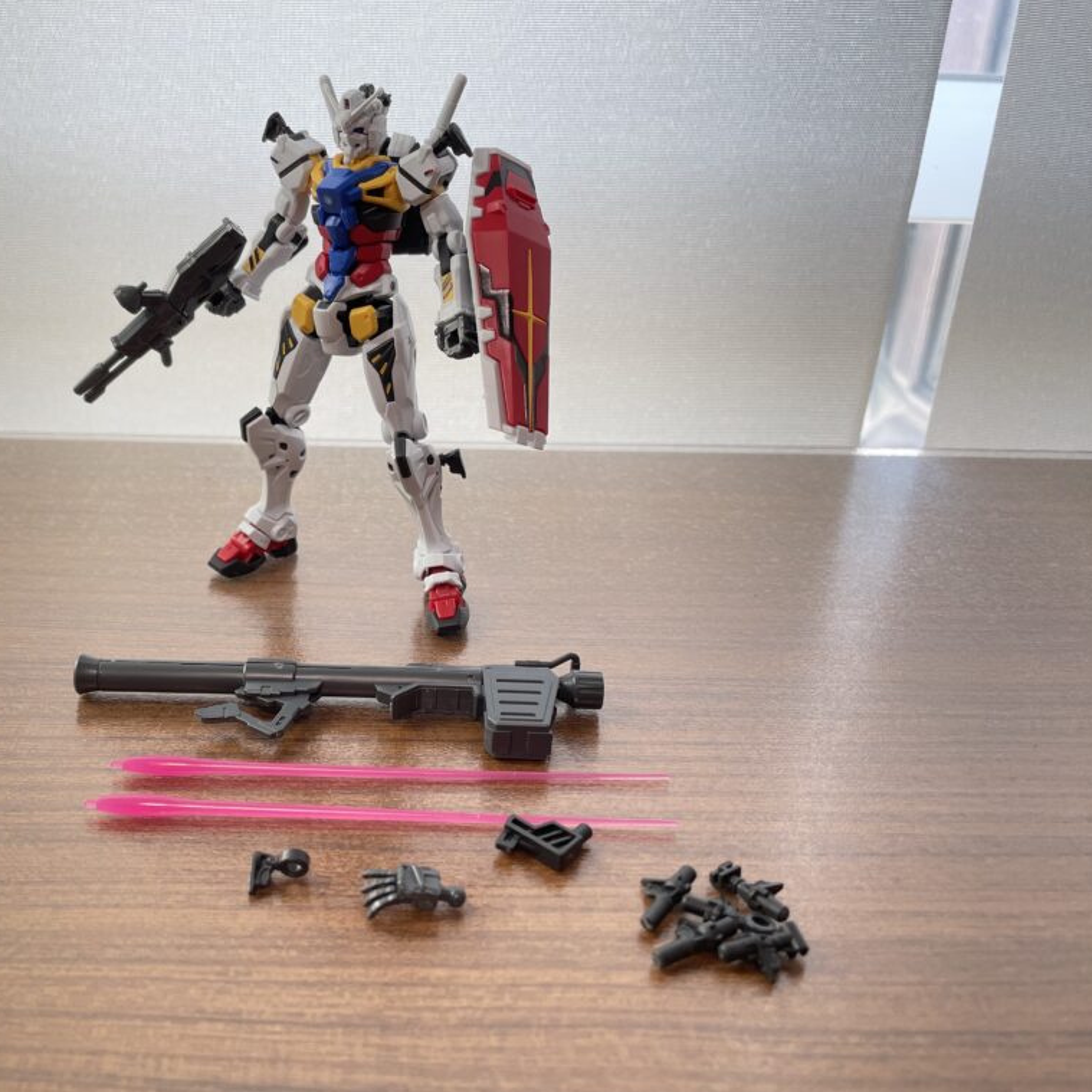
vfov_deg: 52.5
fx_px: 1106
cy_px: 547
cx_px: 374
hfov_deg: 51.7
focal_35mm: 31
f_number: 1.6
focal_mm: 4.2
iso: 64
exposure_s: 1/120
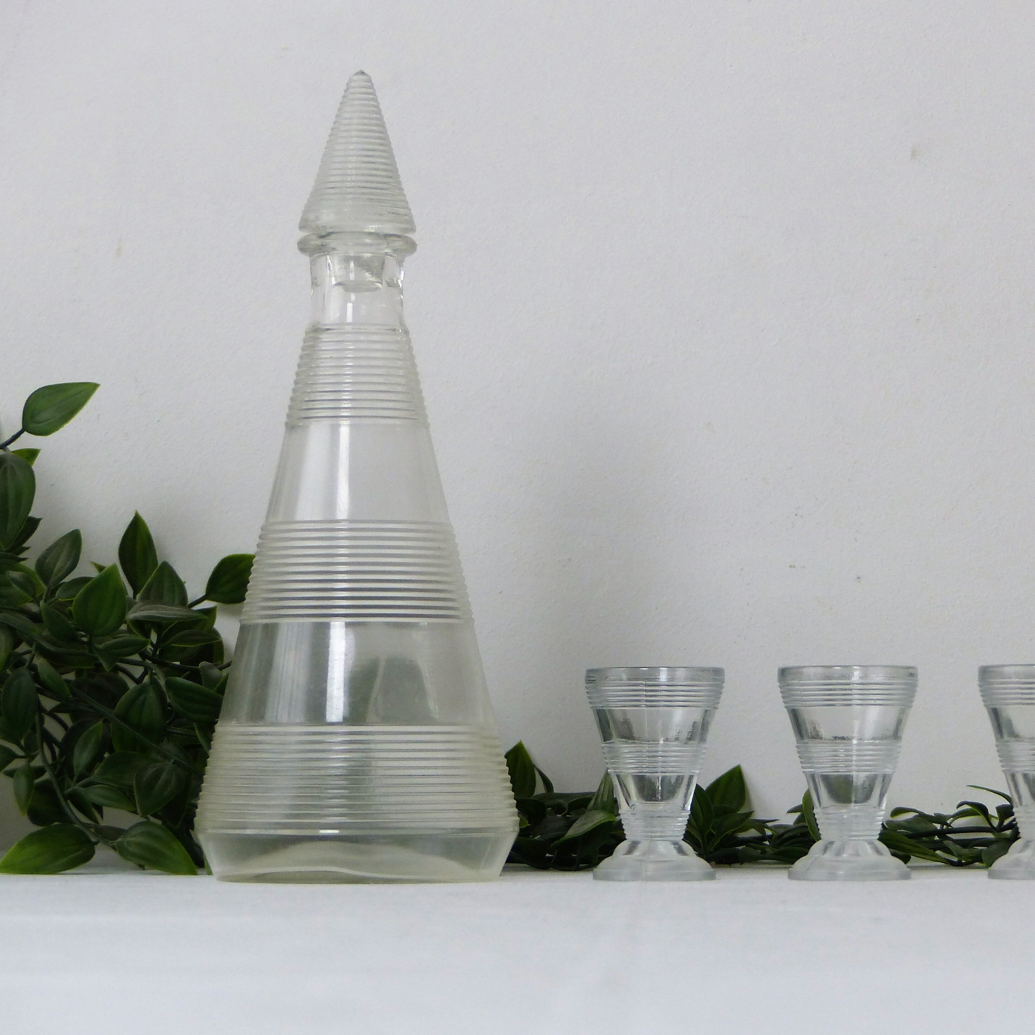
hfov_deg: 13.1
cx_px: 701
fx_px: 4499
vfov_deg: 13.1
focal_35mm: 133
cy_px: 529
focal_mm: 18.3
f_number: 2.8
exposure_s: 1/60
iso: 160
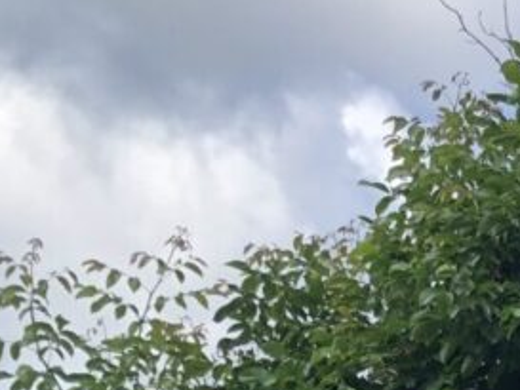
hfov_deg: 15.7
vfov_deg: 12.9
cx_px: 960
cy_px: 692
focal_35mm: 105
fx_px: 1578
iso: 20
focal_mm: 3.99
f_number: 1.8
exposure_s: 1/923
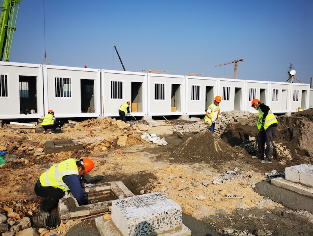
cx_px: 156
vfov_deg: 51.4
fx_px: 244
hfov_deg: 65.3
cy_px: 118
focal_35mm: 27
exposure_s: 1/3690
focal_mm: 5.58
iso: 50
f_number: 1.8
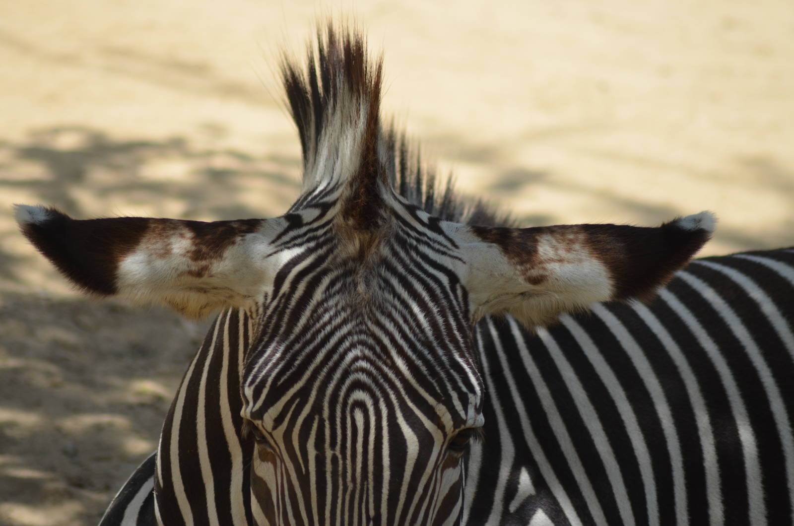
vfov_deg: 3.7
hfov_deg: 5.5
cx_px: 397
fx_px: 8254
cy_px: 263
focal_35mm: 375
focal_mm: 250
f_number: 5
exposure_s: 1/1000
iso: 400
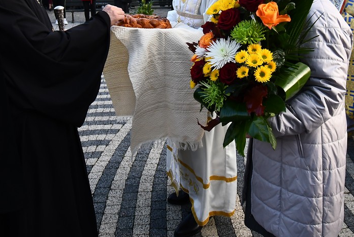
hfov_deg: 66.0
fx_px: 256
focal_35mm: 26
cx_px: 256
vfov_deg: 47.3
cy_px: 53
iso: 800
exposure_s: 1/1000
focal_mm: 10
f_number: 4.5
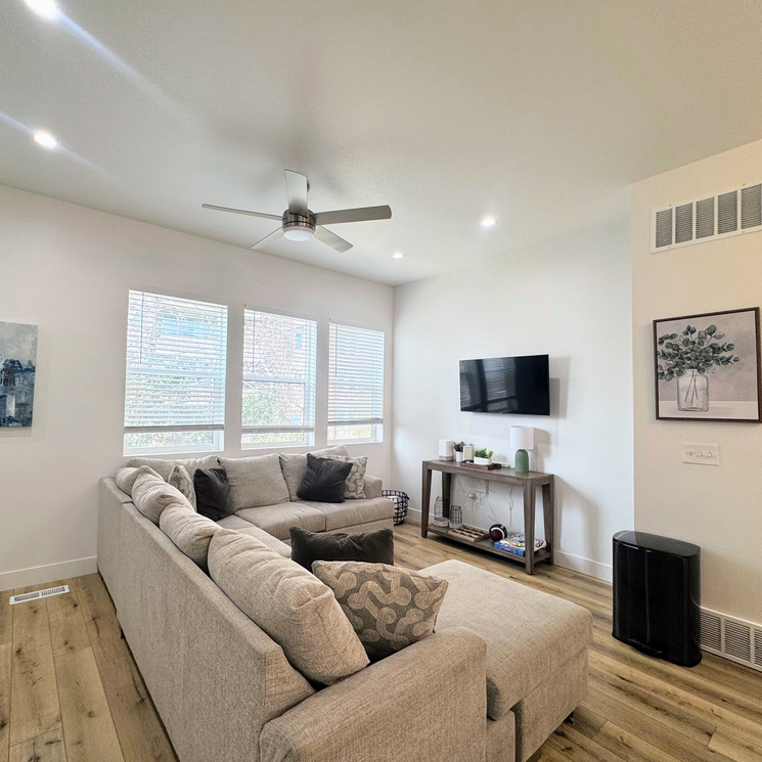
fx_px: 423
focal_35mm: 17
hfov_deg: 83.7
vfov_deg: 84.0
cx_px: 344
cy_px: 388
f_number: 2.2
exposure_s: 1/120
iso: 64
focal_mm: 2.22
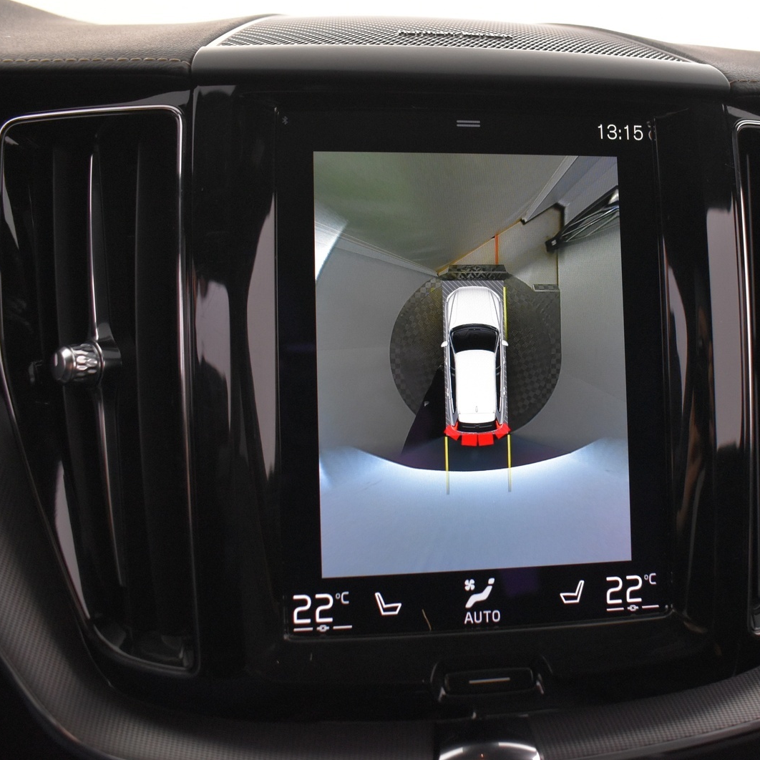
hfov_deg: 47.0
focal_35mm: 35
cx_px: 445
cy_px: 376
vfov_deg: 47.2
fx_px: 869
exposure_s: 1/30
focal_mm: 18
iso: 1800
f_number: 3.5
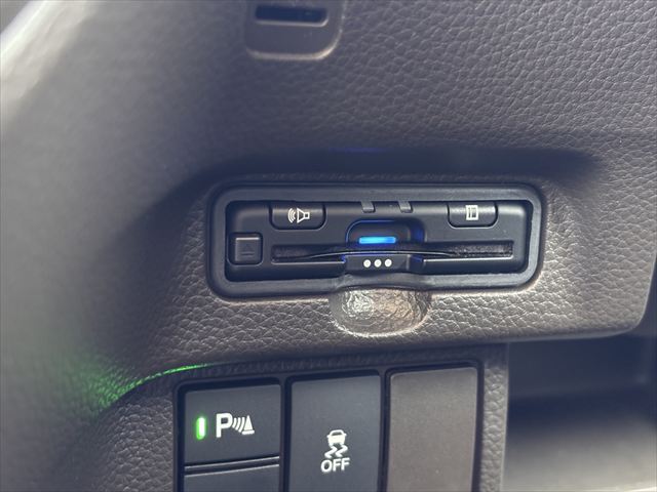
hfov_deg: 36.8
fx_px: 987
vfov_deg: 28.0
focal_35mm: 52
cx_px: 328
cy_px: 246
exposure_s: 1/20
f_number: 1.6
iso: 400
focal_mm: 5.96
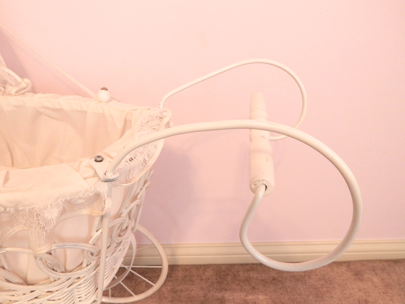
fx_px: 281
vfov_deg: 56.8
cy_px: 157
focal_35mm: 24
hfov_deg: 71.6
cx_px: 195
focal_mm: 4
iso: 400
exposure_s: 1/40
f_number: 3
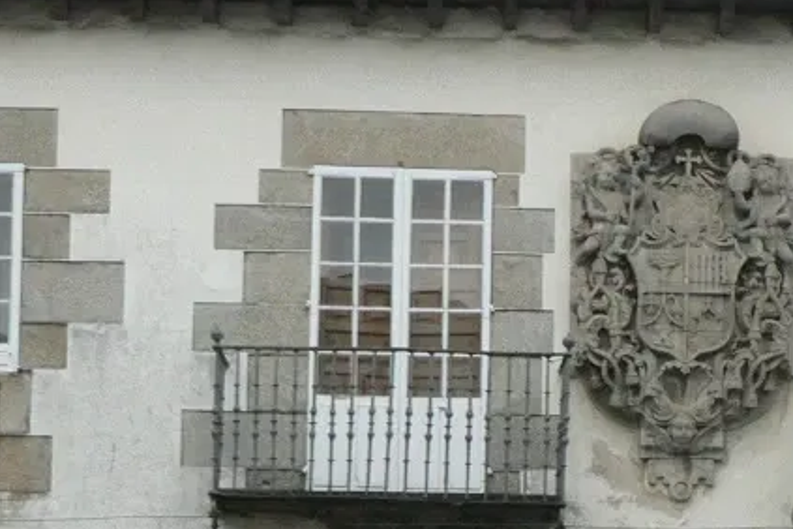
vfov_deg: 9.1
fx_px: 3260
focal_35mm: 148
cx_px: 682
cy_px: 698
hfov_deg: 13.8
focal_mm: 7.9
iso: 200
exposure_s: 1/320
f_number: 4
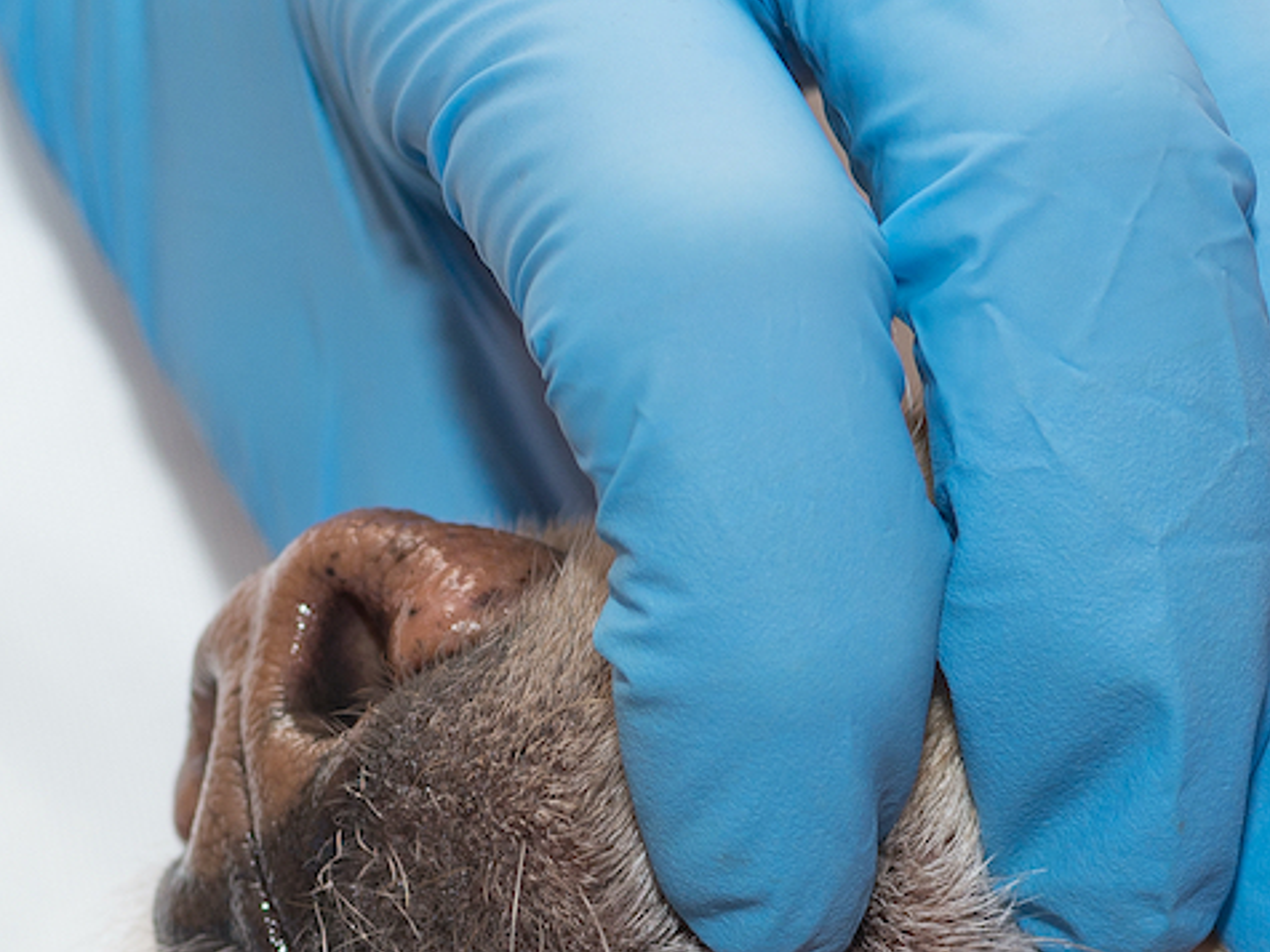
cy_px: 1376
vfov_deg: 4.1
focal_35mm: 363
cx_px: 552
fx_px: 13318
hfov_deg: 5.5
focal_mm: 100
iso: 100
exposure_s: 1/60
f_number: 9
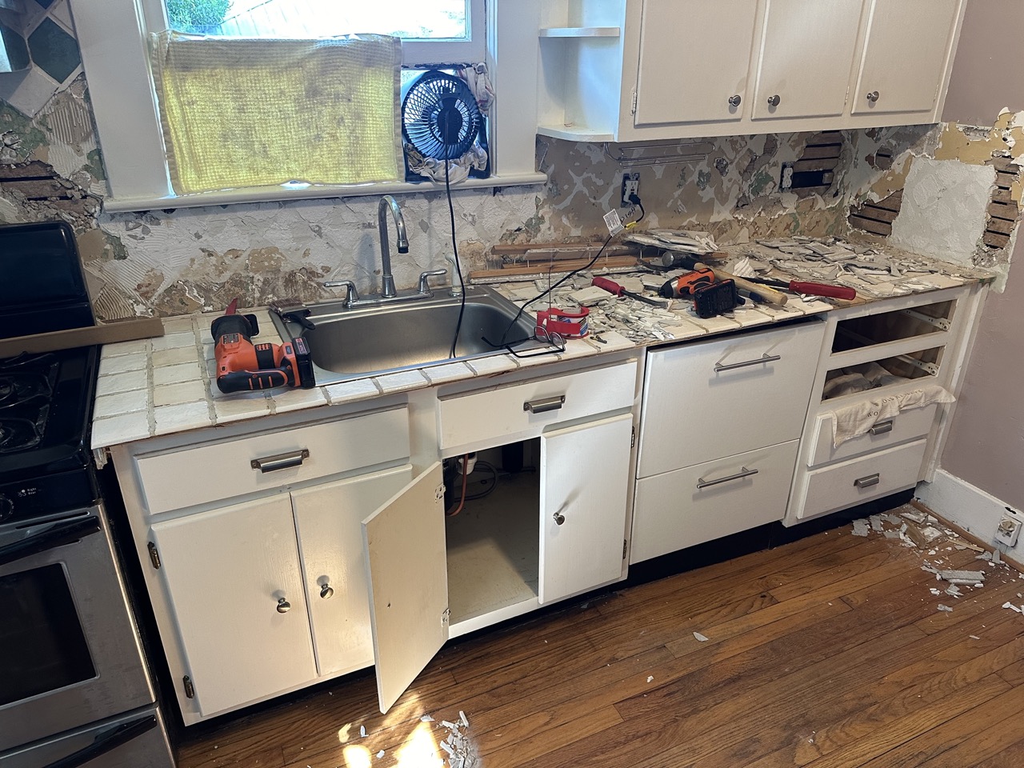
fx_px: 710
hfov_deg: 71.6
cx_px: 512
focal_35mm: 24
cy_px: 384
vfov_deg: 56.8
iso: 200
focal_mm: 6.86
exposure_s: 1/60
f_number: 1.78
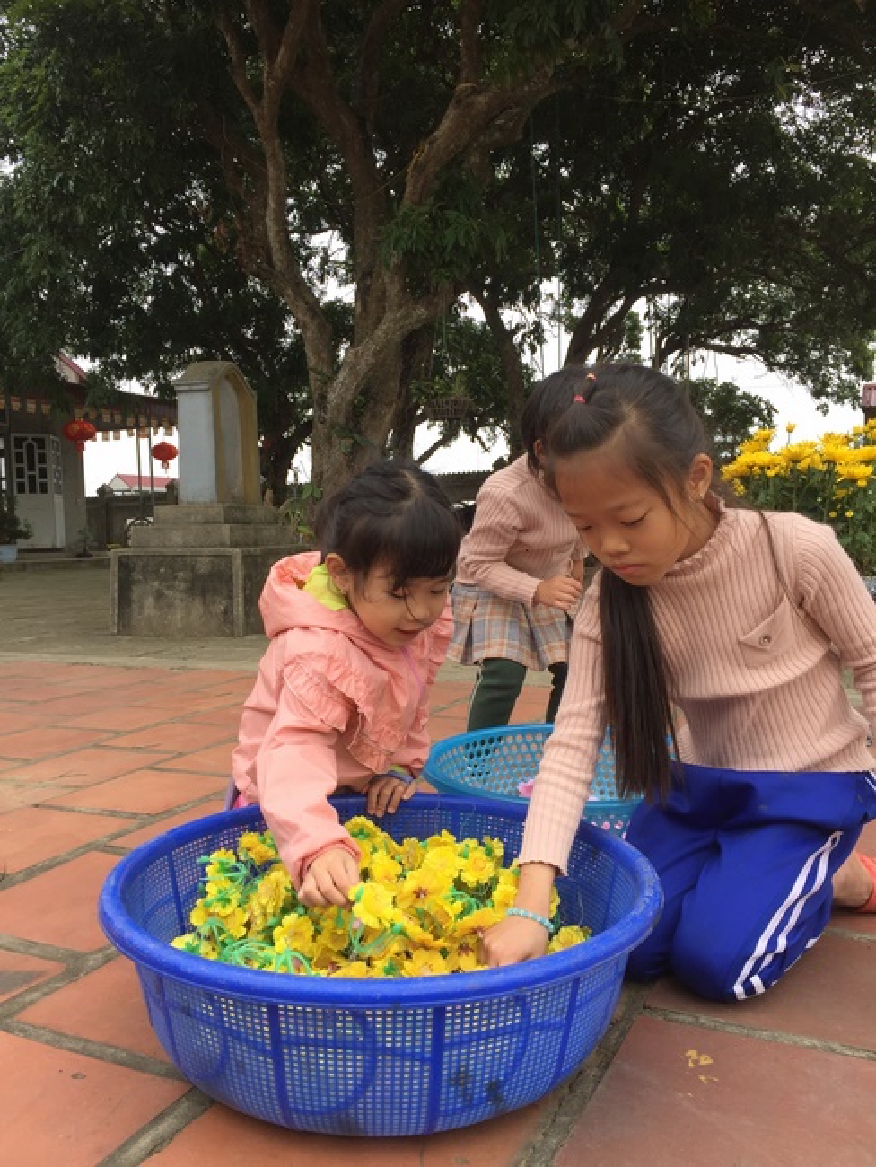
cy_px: 584
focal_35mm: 29
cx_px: 438
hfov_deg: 48.3
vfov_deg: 61.6
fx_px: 978
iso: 32
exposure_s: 1/309
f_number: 2.2
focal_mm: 4.15
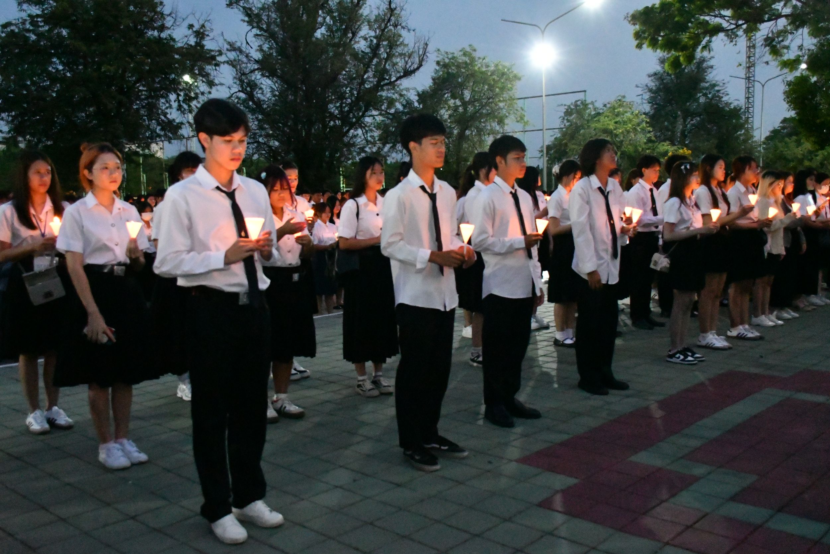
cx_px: 415
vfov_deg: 38.9
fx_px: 784
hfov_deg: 55.8
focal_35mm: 34
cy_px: 277
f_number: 6.3
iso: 16000
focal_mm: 23
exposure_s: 1/125
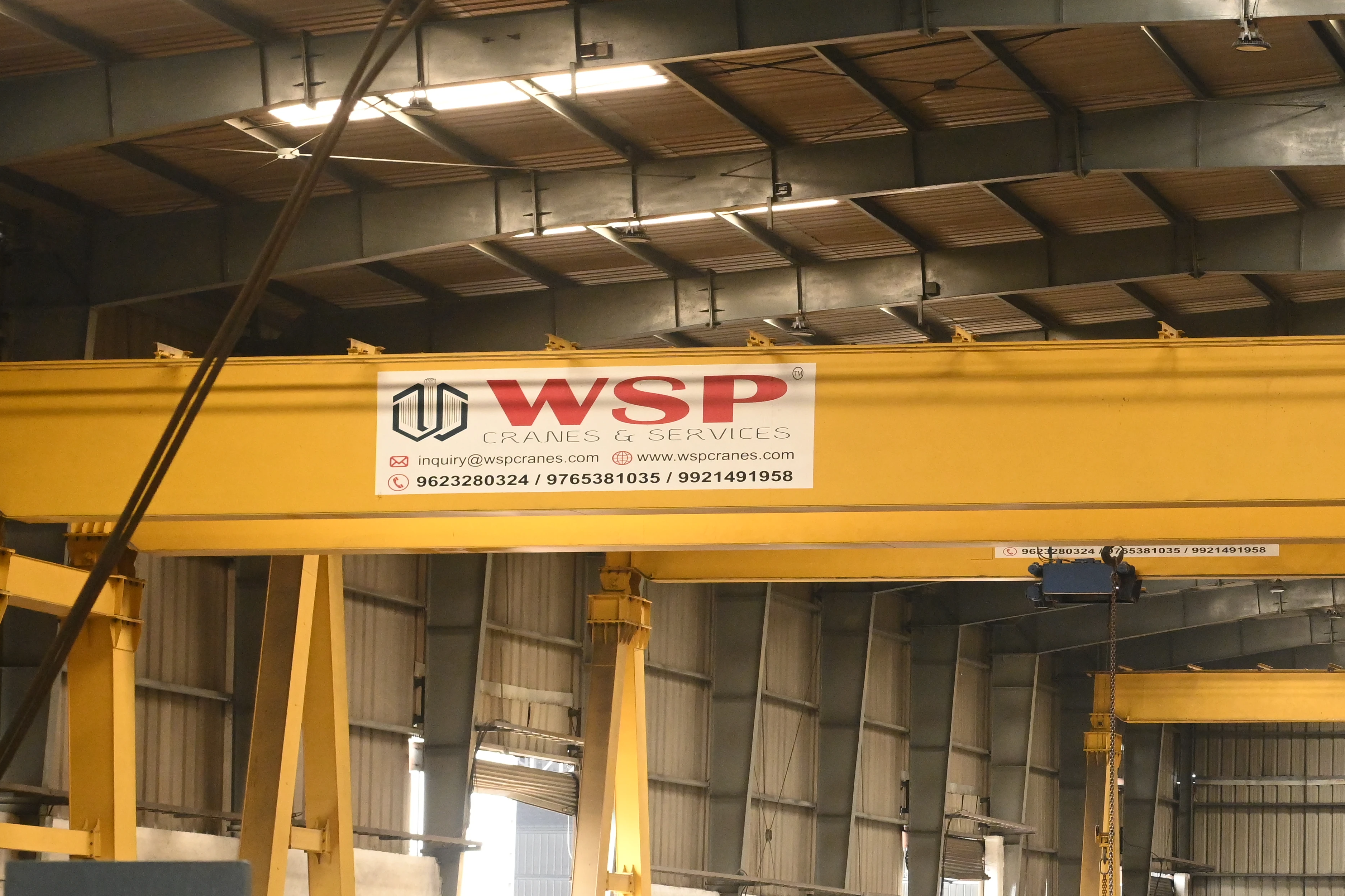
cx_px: 1368
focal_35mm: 110
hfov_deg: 18.1
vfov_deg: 12.4
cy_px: 652
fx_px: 4109
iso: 3200
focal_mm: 50
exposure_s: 1/100
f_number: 7.1
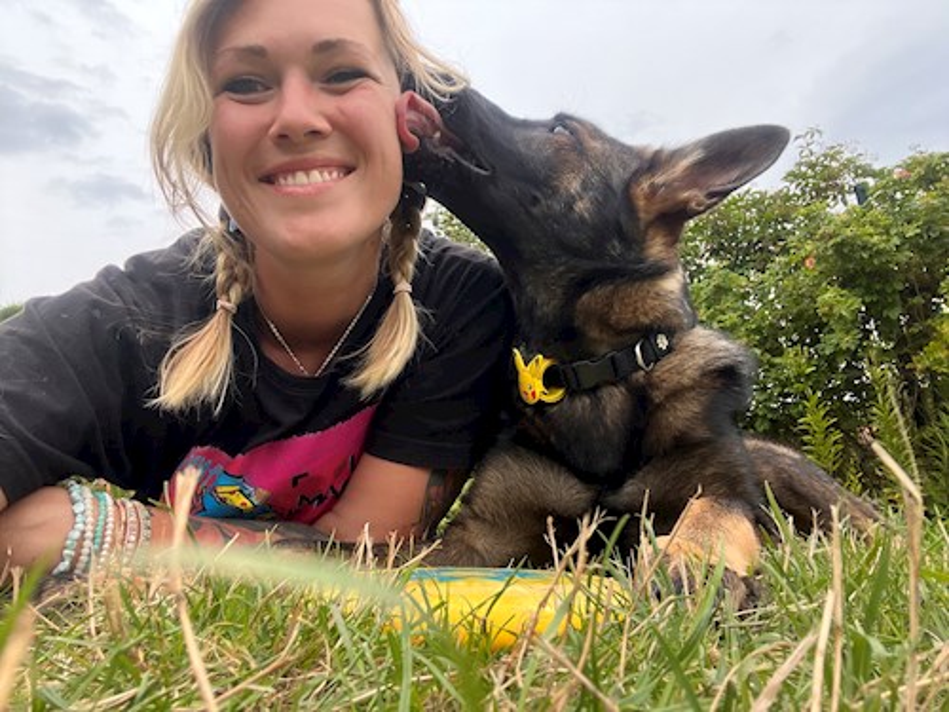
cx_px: 474
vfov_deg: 58.9
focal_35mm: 23
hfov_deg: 73.9
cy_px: 356
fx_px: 631
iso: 40
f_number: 2.2
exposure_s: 1/161
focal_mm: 2.71
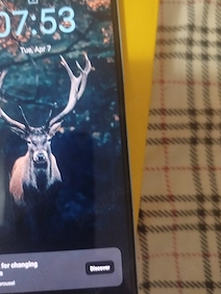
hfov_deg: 41.3
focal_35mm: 34
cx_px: 72
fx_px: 289
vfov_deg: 53.9
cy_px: 138
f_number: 1.7
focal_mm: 5.31
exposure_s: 1/17
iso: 1600
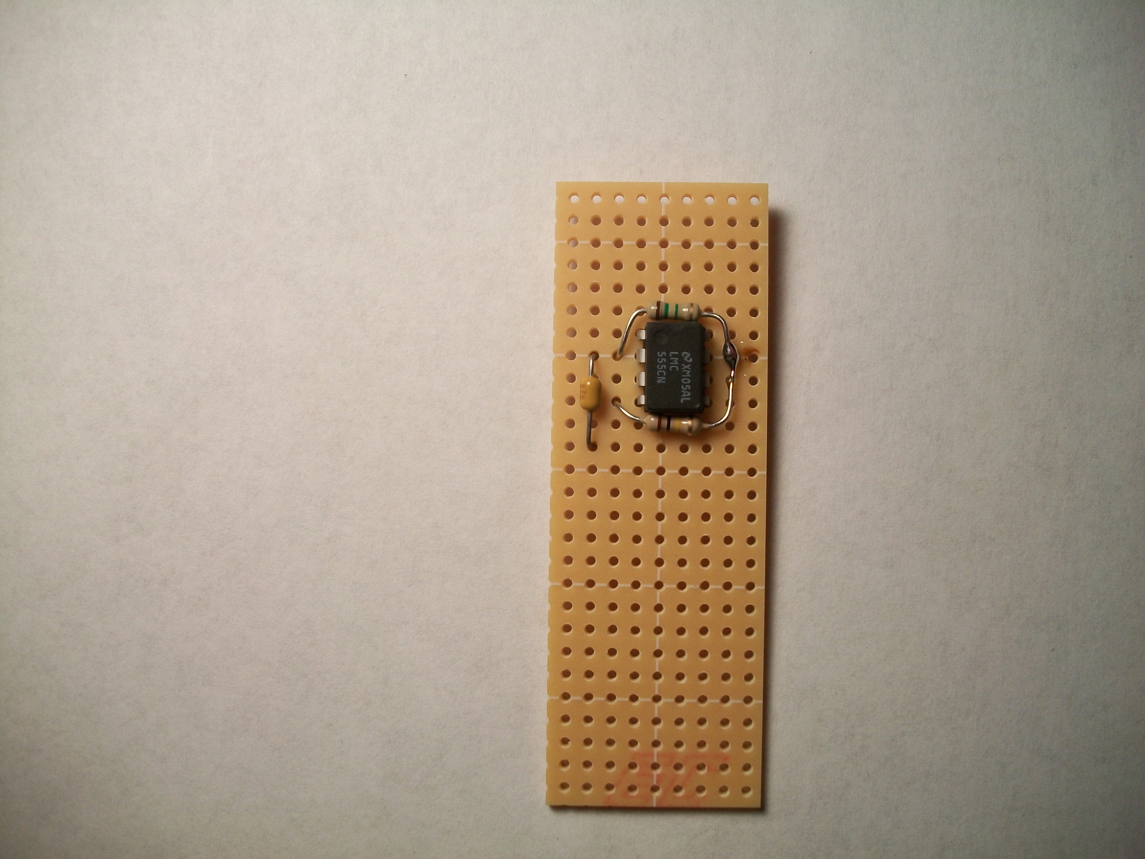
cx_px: 572
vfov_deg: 44.2
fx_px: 1058
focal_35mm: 32
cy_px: 430
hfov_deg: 56.8
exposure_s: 1/160
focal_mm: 5.7
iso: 80
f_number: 2.9
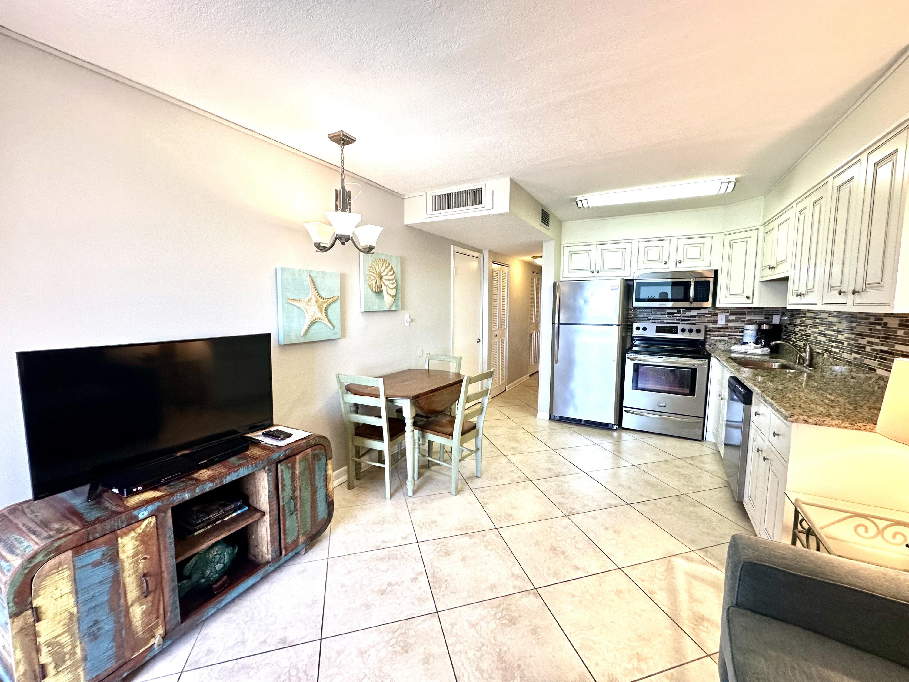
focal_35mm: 14
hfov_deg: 102.1
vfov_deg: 85.7
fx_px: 368
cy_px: 341
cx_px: 454
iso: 125
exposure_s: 1/120
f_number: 2.2
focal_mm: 2.22
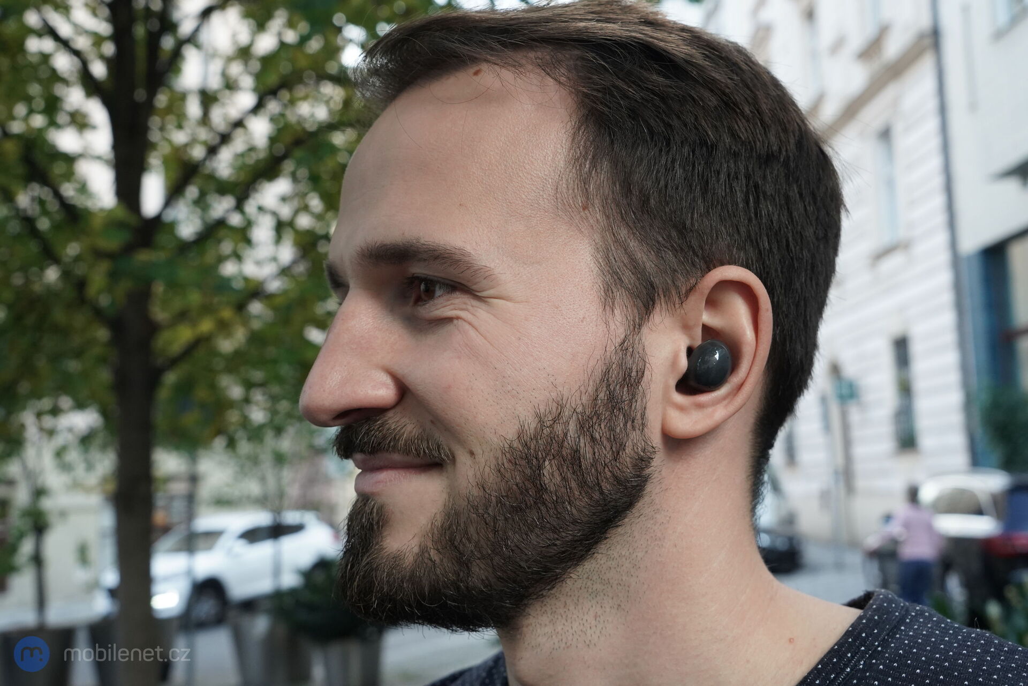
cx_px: 514
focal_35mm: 40
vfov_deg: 33.4
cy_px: 343
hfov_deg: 48.5
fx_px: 1142
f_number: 8
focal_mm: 40
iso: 2000
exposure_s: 1/200
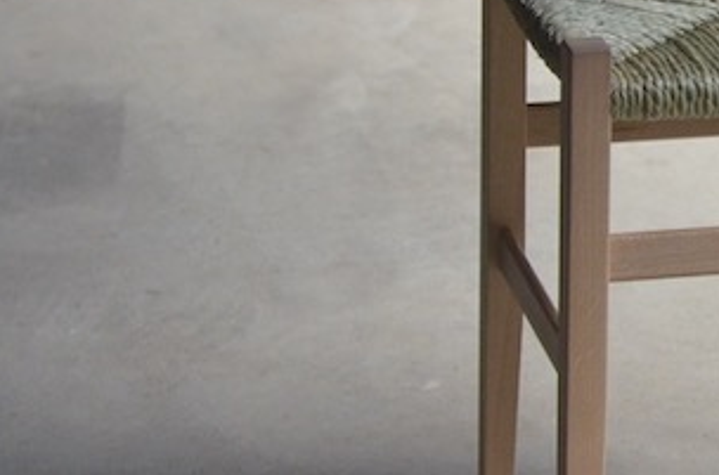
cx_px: 932
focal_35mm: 247
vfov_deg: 5.5
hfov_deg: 8.2
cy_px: 66
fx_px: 4920
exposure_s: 1/1600
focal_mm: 50
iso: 800
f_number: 2.8
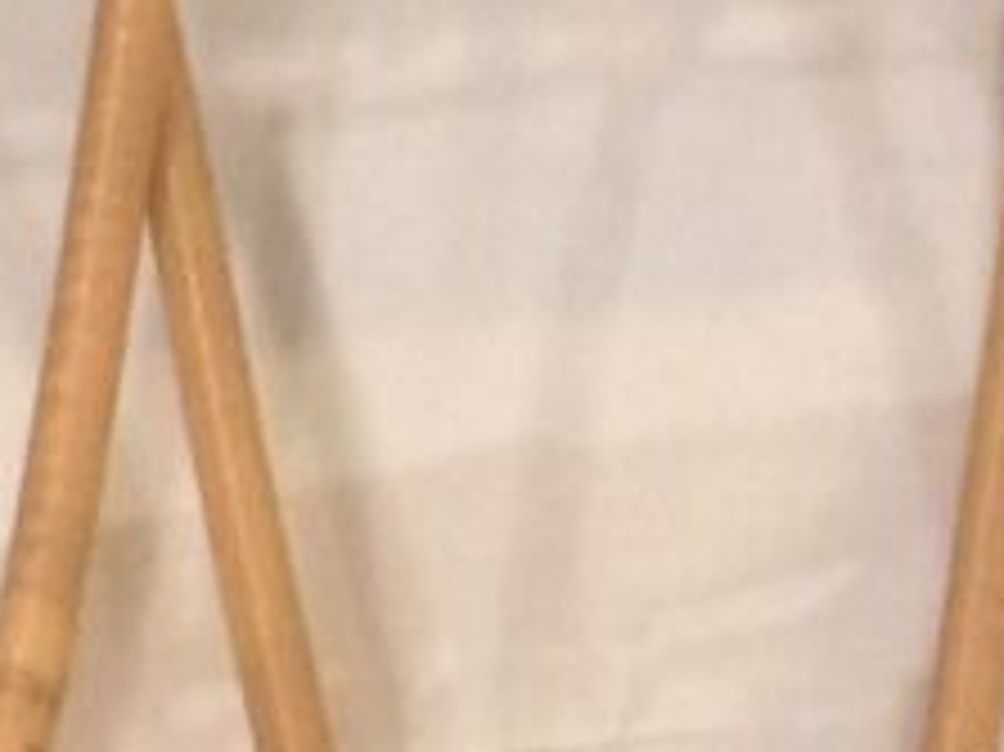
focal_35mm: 212
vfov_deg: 6.8
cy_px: -644
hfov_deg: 9.2
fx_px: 6146
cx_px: 1252
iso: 320
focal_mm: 4.15
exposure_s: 1/25
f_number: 2.2
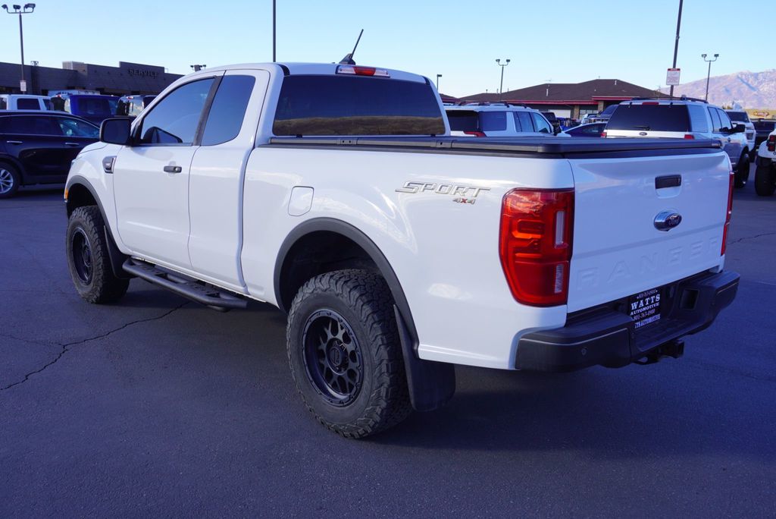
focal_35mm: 32
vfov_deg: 41.8
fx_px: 679
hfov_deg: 59.5
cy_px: 260
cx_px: 388
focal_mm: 21
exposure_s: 1/100
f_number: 7.1
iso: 100
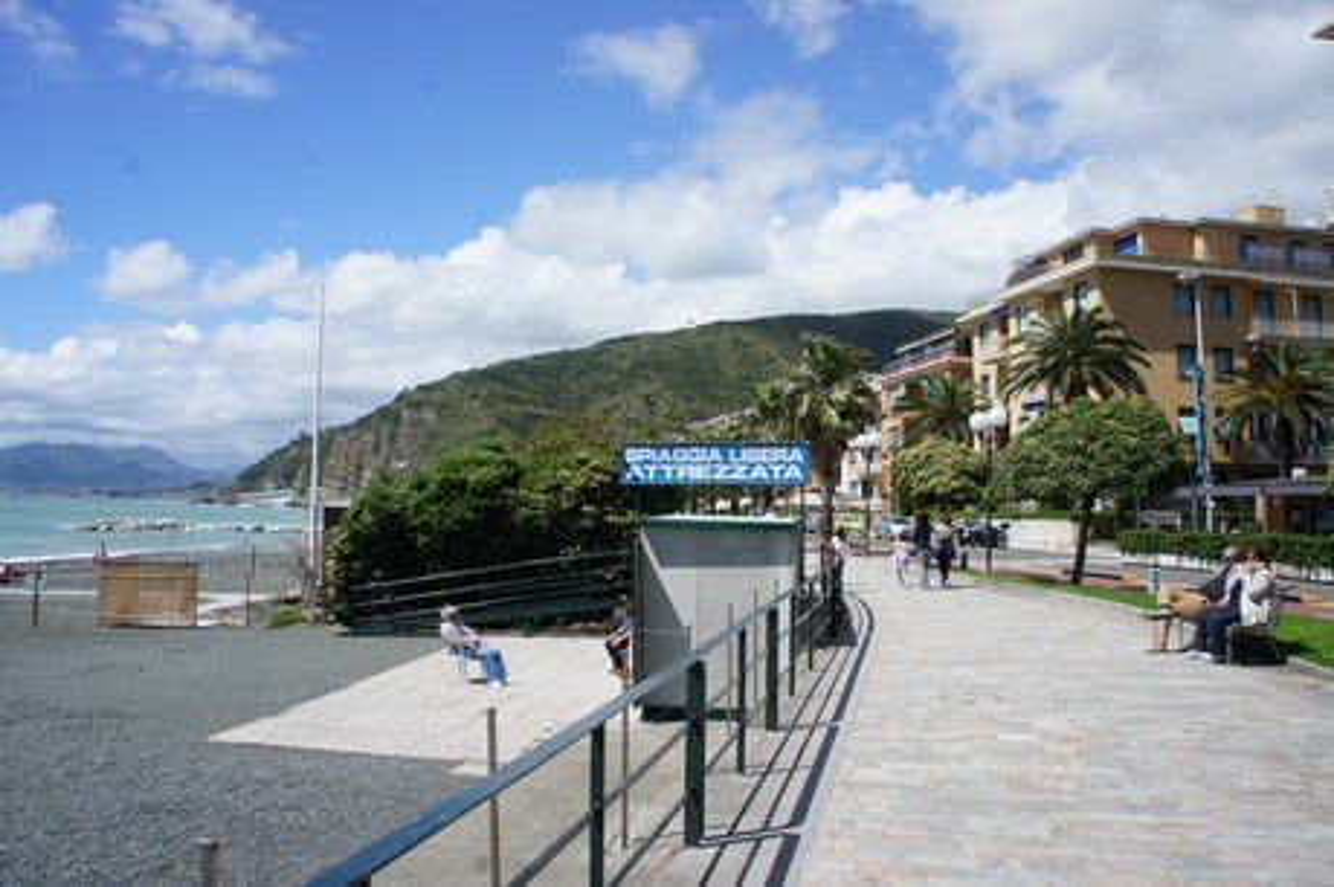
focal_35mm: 27
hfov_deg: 67.4
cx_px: 667
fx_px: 1000
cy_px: 444
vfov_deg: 47.9
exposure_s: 1/320
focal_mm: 18
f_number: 11
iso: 200
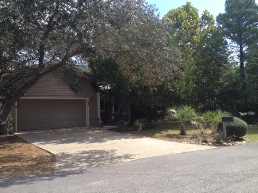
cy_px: 96
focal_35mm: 35
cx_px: 129
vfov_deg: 40.7
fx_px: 261
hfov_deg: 52.6
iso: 50
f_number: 2.4
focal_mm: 4.28
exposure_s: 1/789
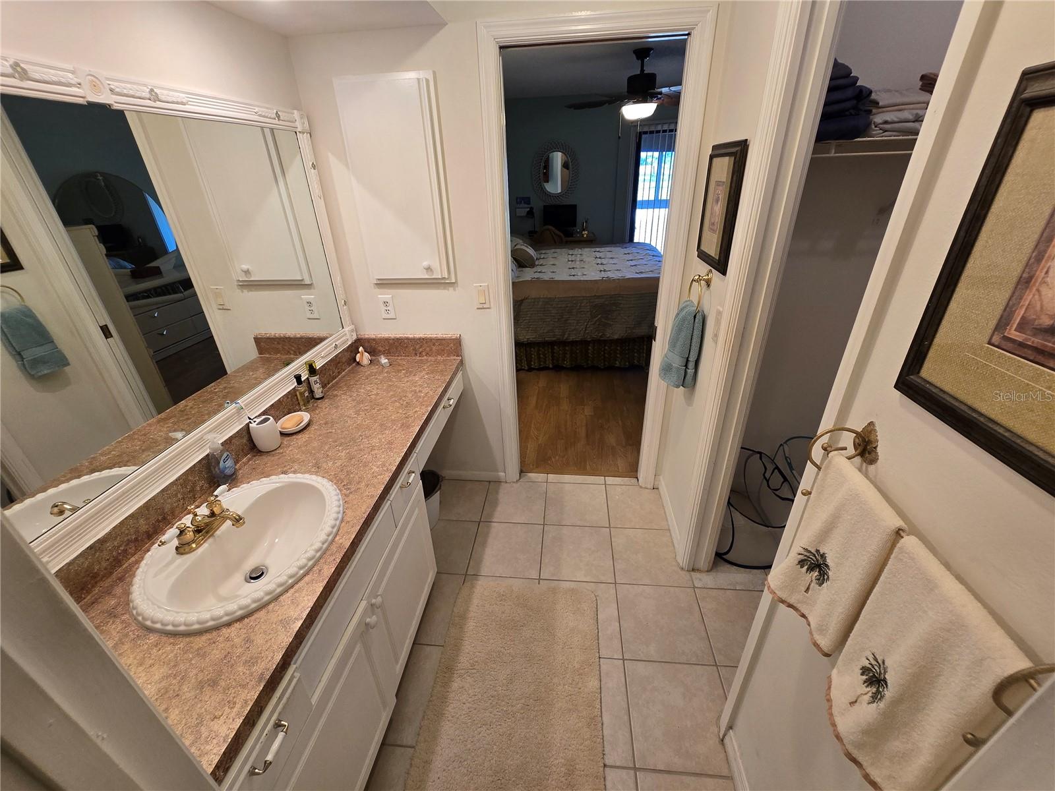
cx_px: 528
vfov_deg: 89.9
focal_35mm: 13
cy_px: 396
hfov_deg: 106.2
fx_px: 396
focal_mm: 2.2
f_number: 2.2
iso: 125
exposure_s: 1/60
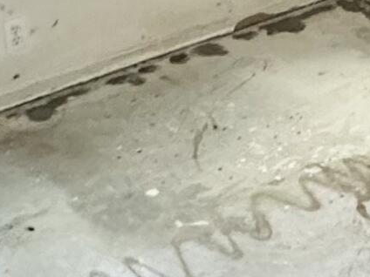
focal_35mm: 99
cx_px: 413
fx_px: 1058
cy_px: -109
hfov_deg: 19.0
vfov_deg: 14.2
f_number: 2.2
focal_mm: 2.22
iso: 640
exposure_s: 1/60
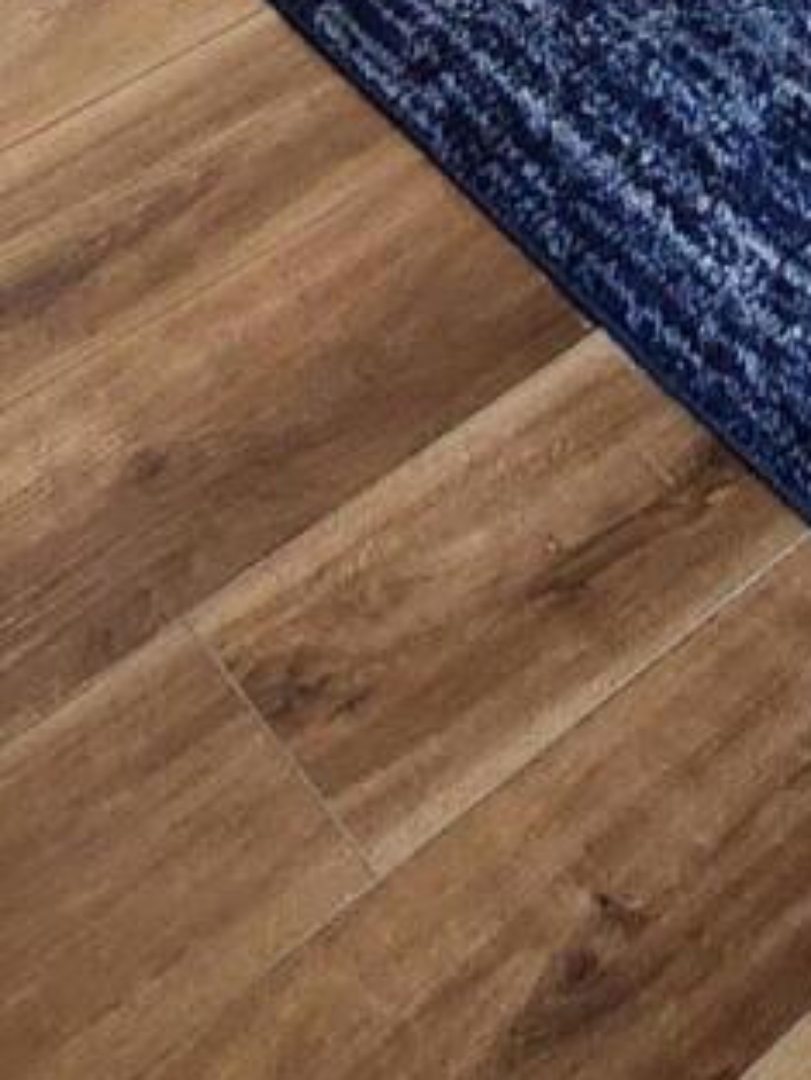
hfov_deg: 17.6
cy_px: -1729
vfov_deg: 13.6
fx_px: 2591
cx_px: 711
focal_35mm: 83
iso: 125
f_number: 2.2
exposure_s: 1/60
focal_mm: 2.2
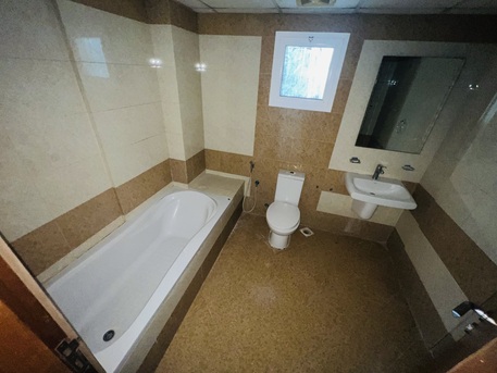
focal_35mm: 13
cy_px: 186
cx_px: 248
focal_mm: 1.57
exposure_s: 1/34
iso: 80
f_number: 1.8
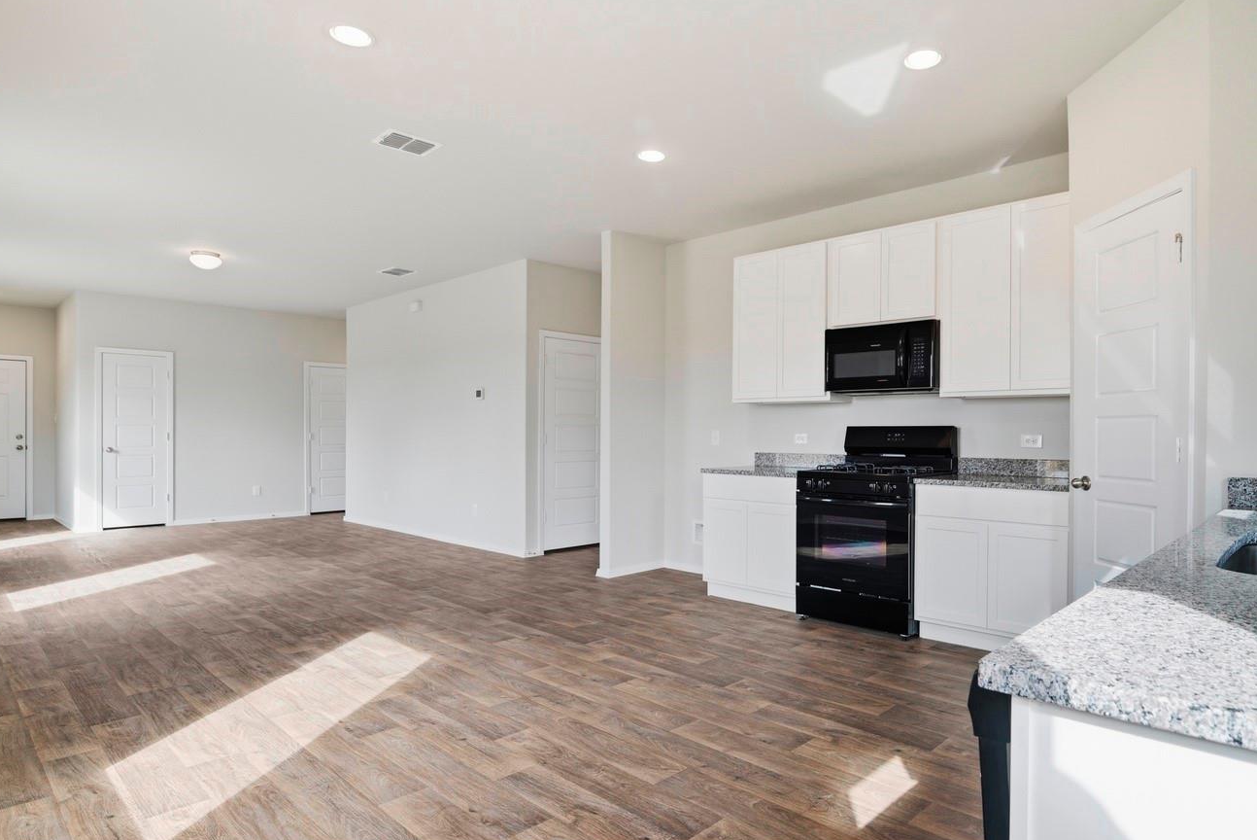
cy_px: 427
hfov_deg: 83.3
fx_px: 699
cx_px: 727
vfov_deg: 62.0
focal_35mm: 20
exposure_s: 1/1250
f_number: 7.1
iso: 640
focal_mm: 16
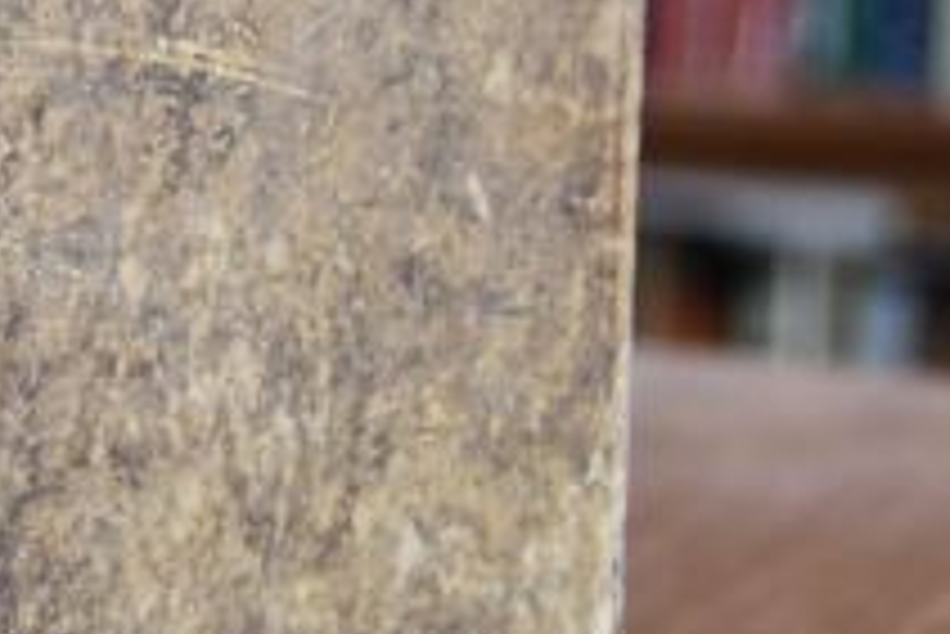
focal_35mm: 166
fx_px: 4383
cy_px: -108
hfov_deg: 11.8
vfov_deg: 8.2
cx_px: -518
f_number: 4
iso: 1100
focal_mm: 26
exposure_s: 1/125
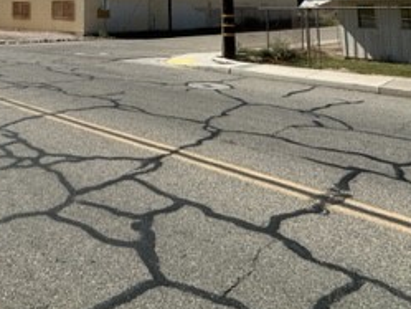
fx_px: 428
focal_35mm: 36
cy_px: -43
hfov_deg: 48.4
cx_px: 81
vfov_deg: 33.7
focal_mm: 2.22
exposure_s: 1/3125
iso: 50
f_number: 2.2
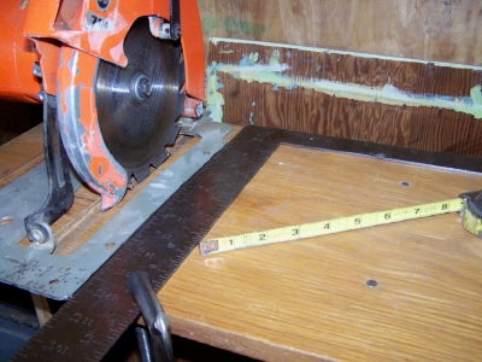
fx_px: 529
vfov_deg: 37.7
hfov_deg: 49.0
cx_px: 241
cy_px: 181
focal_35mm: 38
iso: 400
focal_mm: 6.3
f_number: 2.8
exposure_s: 1/40
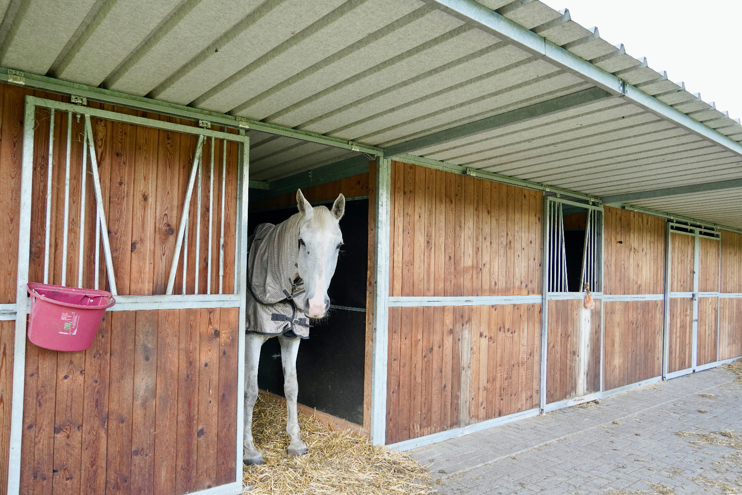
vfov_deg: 47.9
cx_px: 371
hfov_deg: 67.4
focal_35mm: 27
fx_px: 556
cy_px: 248
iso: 320
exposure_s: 1/160
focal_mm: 18
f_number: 4
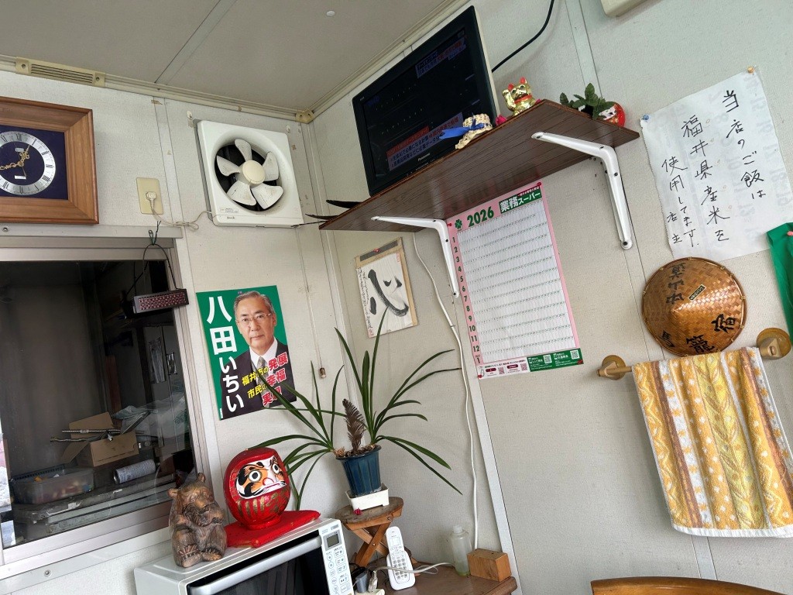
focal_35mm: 26
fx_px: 596
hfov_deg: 67.3
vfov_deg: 53.1
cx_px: 396
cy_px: 298
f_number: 1.5
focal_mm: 5.7
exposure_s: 1/120
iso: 40
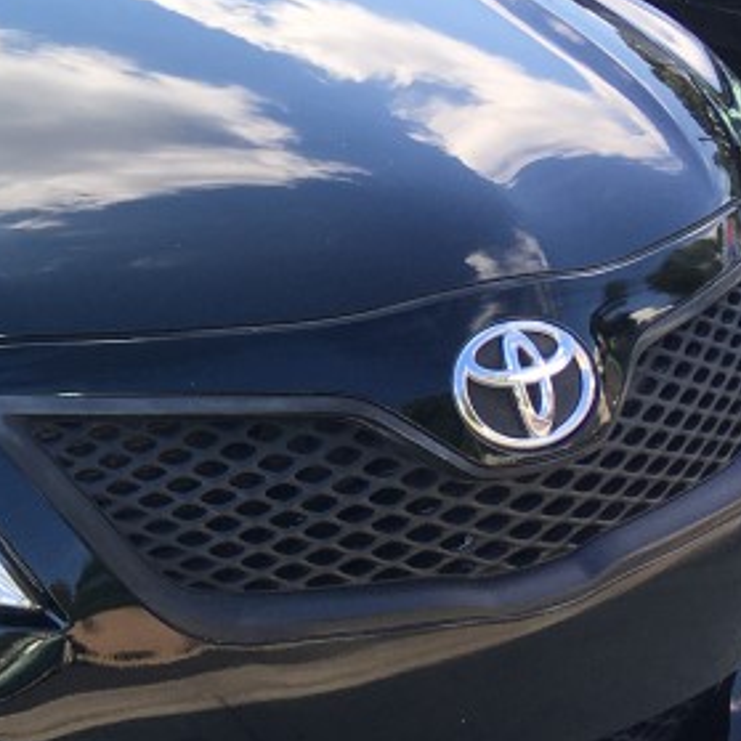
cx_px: -266
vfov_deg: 18.4
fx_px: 2277
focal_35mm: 94
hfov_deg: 17.2
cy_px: 255
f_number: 2.2
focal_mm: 4.15
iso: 25
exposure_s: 1/382
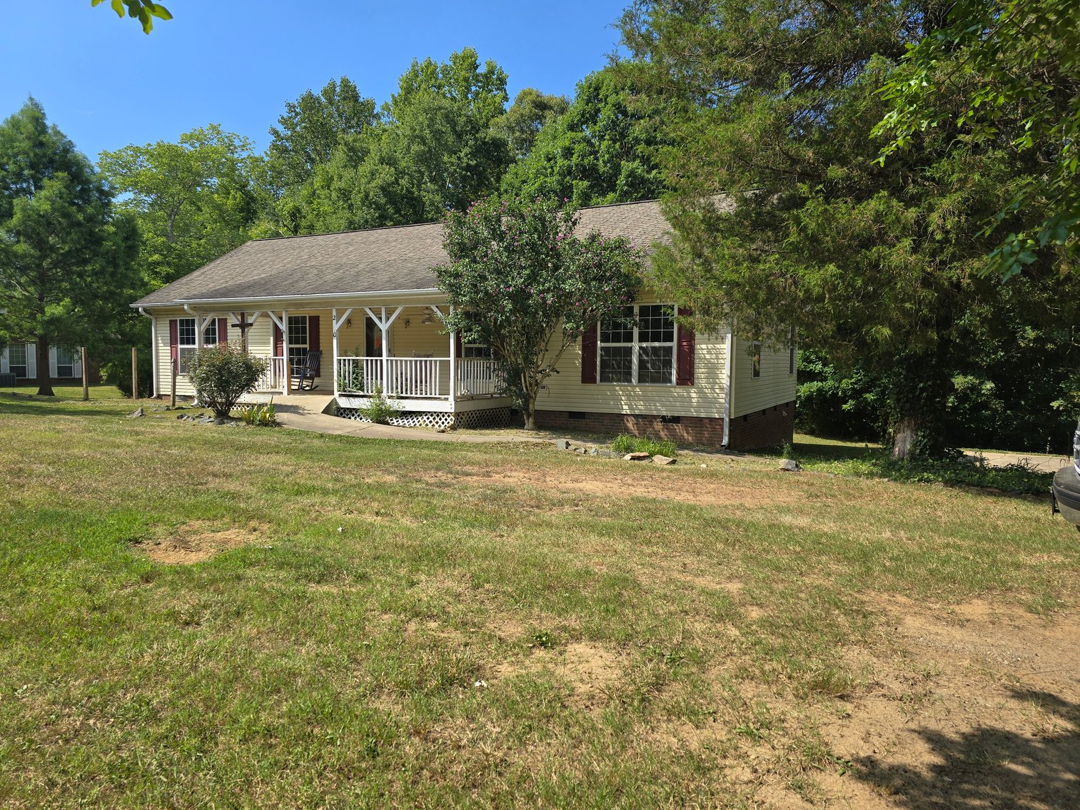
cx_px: 540
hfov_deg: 73.9
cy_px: 405
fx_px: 718
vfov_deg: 58.9
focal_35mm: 23
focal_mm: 6.3
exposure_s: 1/752
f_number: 1.7
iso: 12
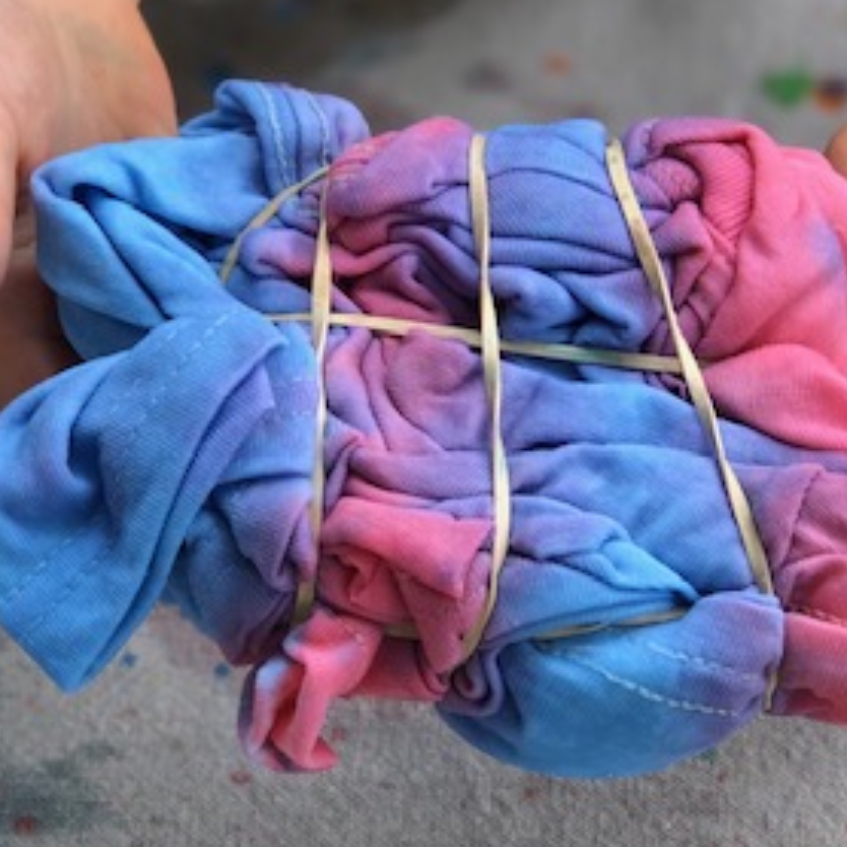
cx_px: 424
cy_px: 332
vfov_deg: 15.0
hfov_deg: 15.0
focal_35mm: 116
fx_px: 3211
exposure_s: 1/123
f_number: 2.8
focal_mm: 6.6
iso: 20
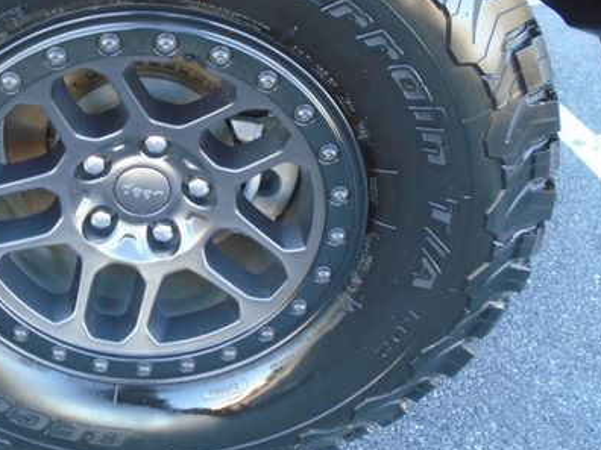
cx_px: 149
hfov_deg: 43.3
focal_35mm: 42
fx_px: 729
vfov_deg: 33.8
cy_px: 129
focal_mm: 4.6
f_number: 3.2
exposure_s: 1/30
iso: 160
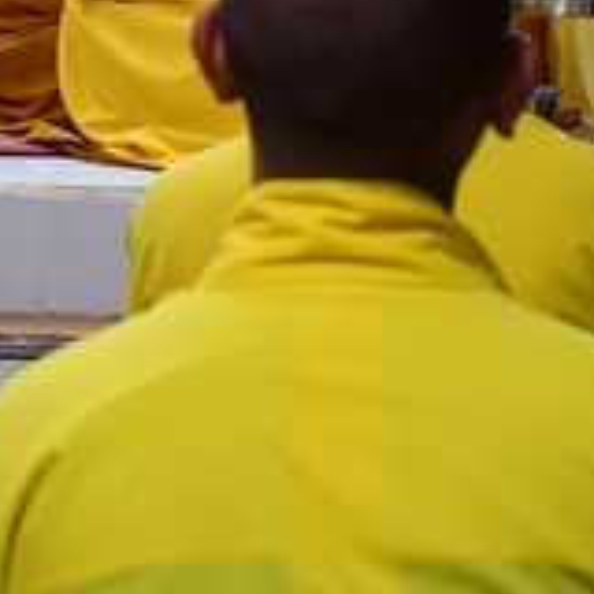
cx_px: 223
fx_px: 2543
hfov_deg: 13.3
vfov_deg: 13.2
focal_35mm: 131
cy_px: 4
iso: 1000
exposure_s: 1/30
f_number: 4
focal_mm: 38
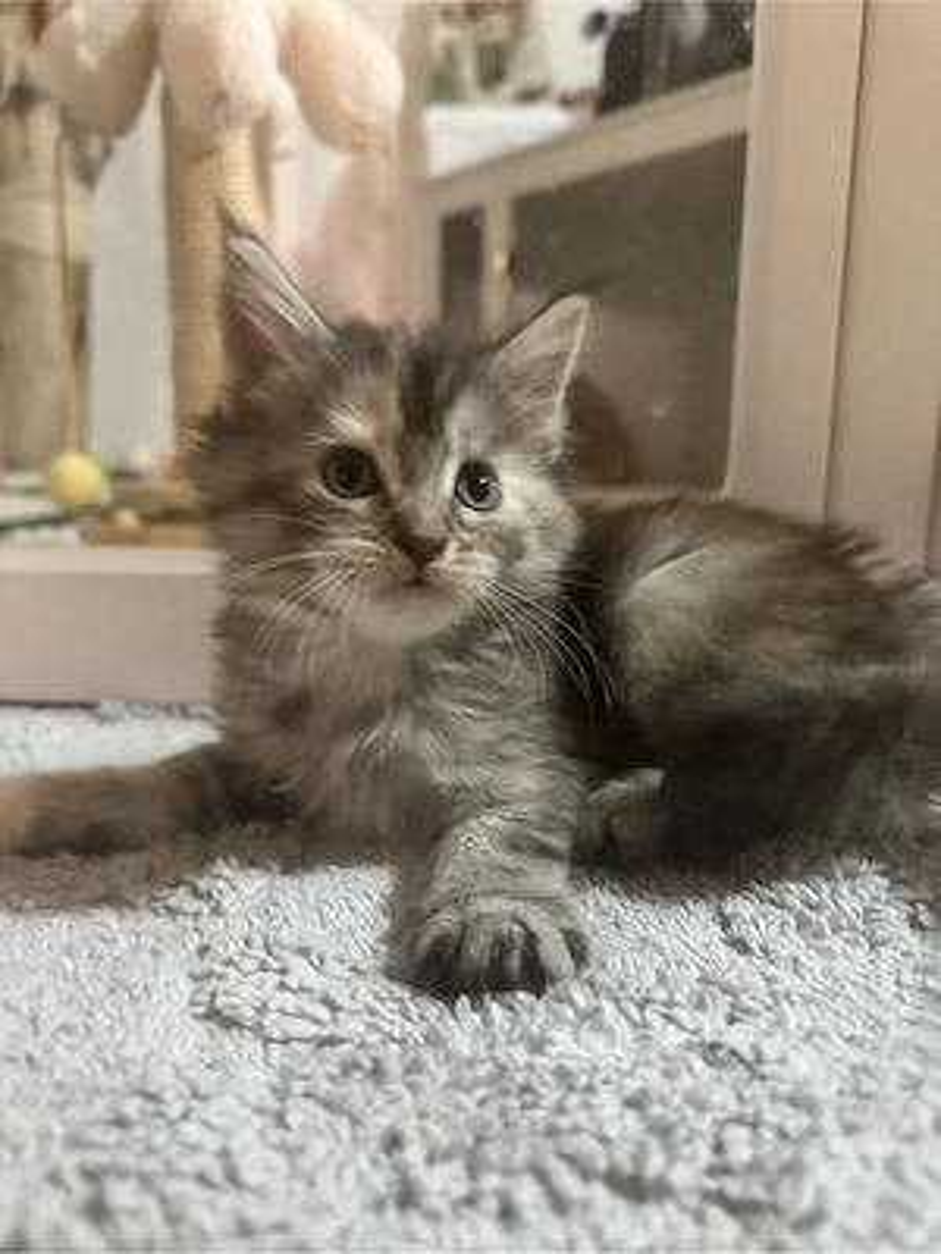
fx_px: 870
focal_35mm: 24
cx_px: 470
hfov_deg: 56.8
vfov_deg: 71.6
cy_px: 627
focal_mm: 6.76
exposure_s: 1/50
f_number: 1.78
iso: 800
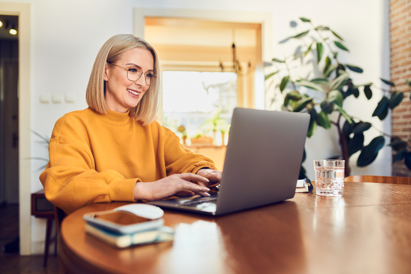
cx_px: 206
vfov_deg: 37.9
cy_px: 137
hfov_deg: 54.4
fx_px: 400
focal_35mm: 35
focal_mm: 35
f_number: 2
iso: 100
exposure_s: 1/125
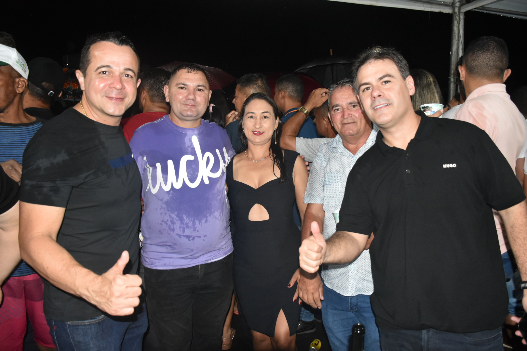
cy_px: 176
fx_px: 395
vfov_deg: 47.9
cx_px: 264
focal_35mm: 27
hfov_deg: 67.4
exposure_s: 1/100
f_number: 3.5
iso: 2000
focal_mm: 18
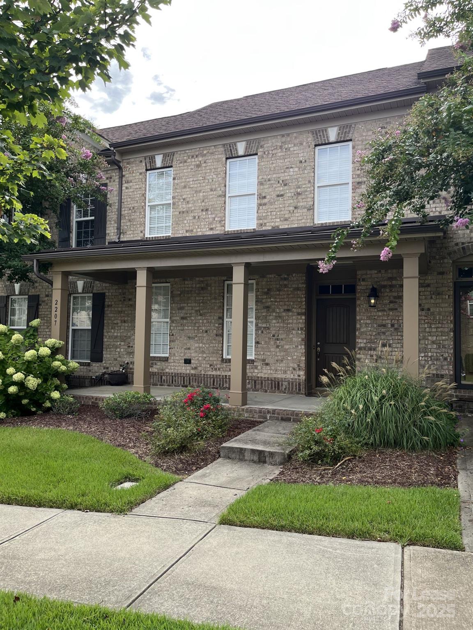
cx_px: 236
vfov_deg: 67.3
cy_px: 315
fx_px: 474
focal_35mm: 26
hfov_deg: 53.1
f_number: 1.6
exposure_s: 1/967
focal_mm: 5.1
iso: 50
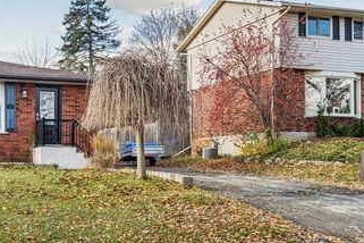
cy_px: 143
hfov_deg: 36.6
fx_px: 536
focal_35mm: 53
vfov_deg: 25.5
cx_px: 90
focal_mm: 34
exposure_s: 1/320
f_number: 9
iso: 1250
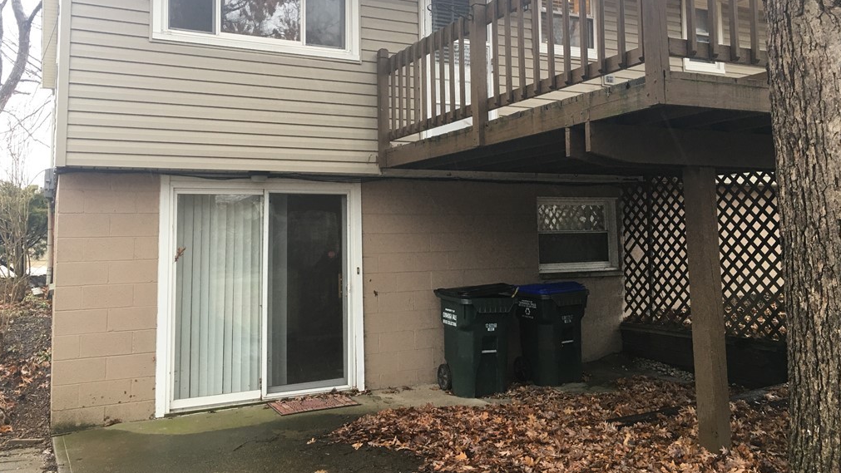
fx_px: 714
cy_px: 178
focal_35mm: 32
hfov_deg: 61.0
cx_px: 418
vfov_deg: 36.5
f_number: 2.2
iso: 25
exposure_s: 1/30
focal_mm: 4.15
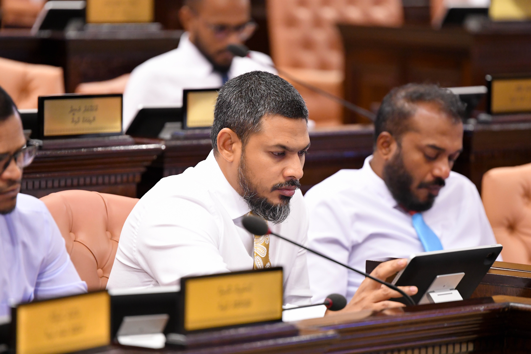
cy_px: 177
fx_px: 3539
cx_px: 266
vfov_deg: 5.7
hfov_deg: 8.6
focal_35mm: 240
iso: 4000
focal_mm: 200
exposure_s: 1/125
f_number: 2.8
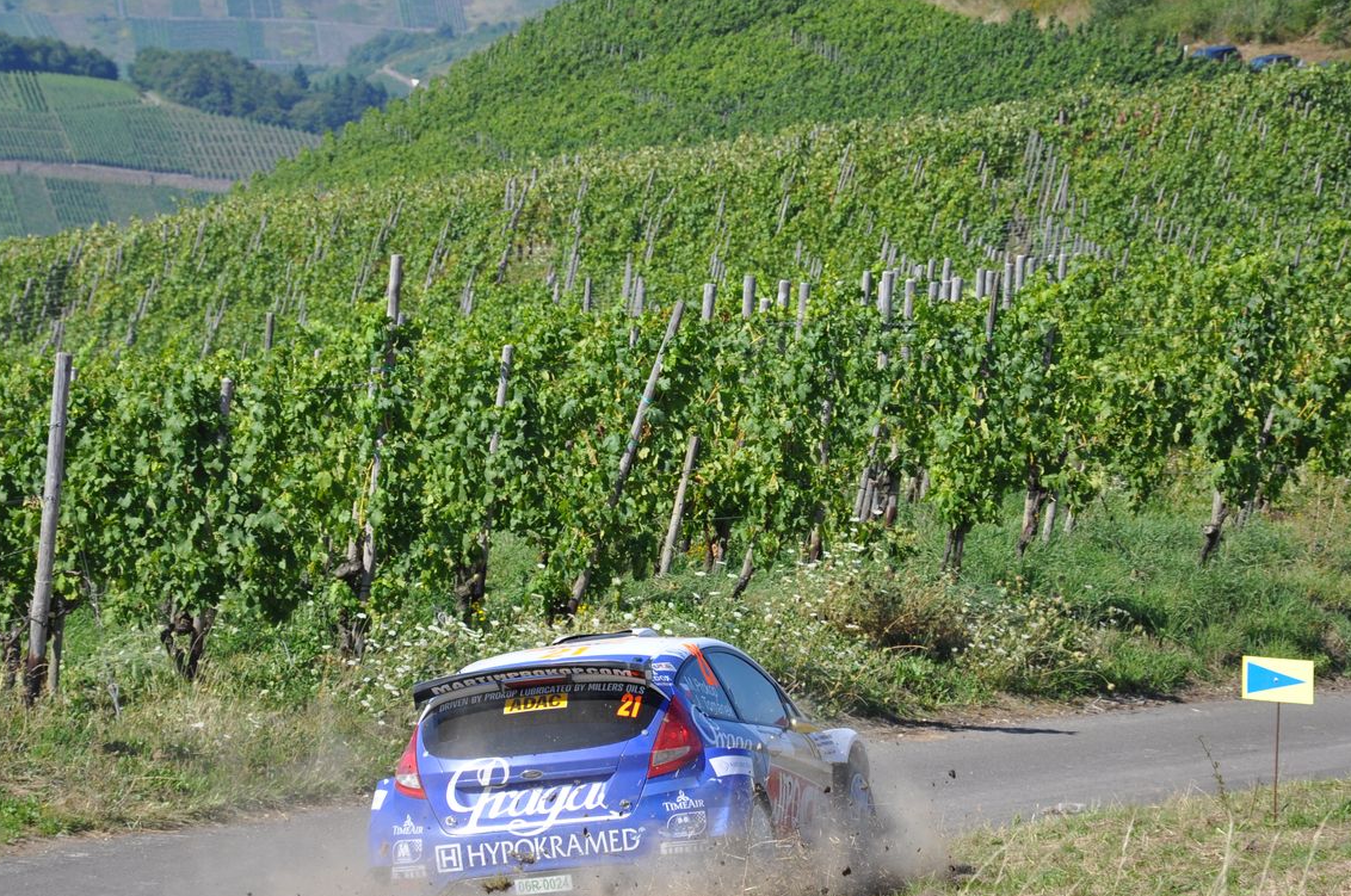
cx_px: 600
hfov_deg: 9.3
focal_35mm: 223
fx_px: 8345
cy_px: 555
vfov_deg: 6.1
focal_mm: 105
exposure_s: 1/640
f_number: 6.3
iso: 200
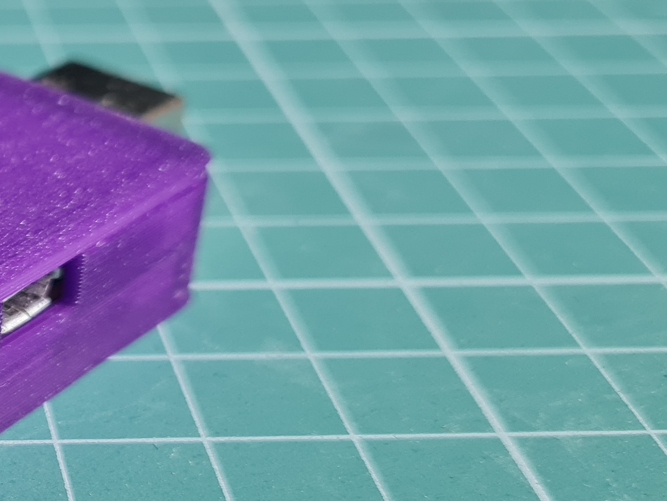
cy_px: 337
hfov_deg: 21.1
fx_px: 1542
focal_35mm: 80
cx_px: -298
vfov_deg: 18.4
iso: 125
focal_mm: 5.4
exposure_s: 1/120
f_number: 1.8
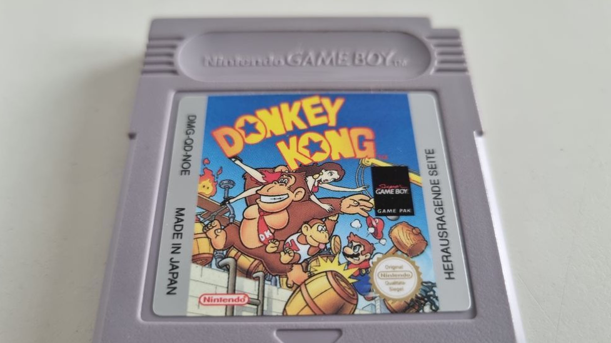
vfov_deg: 40.0
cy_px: 203
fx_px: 470
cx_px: 305
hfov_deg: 66.1
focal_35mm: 29
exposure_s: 1/50
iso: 250
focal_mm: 5.4
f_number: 1.8
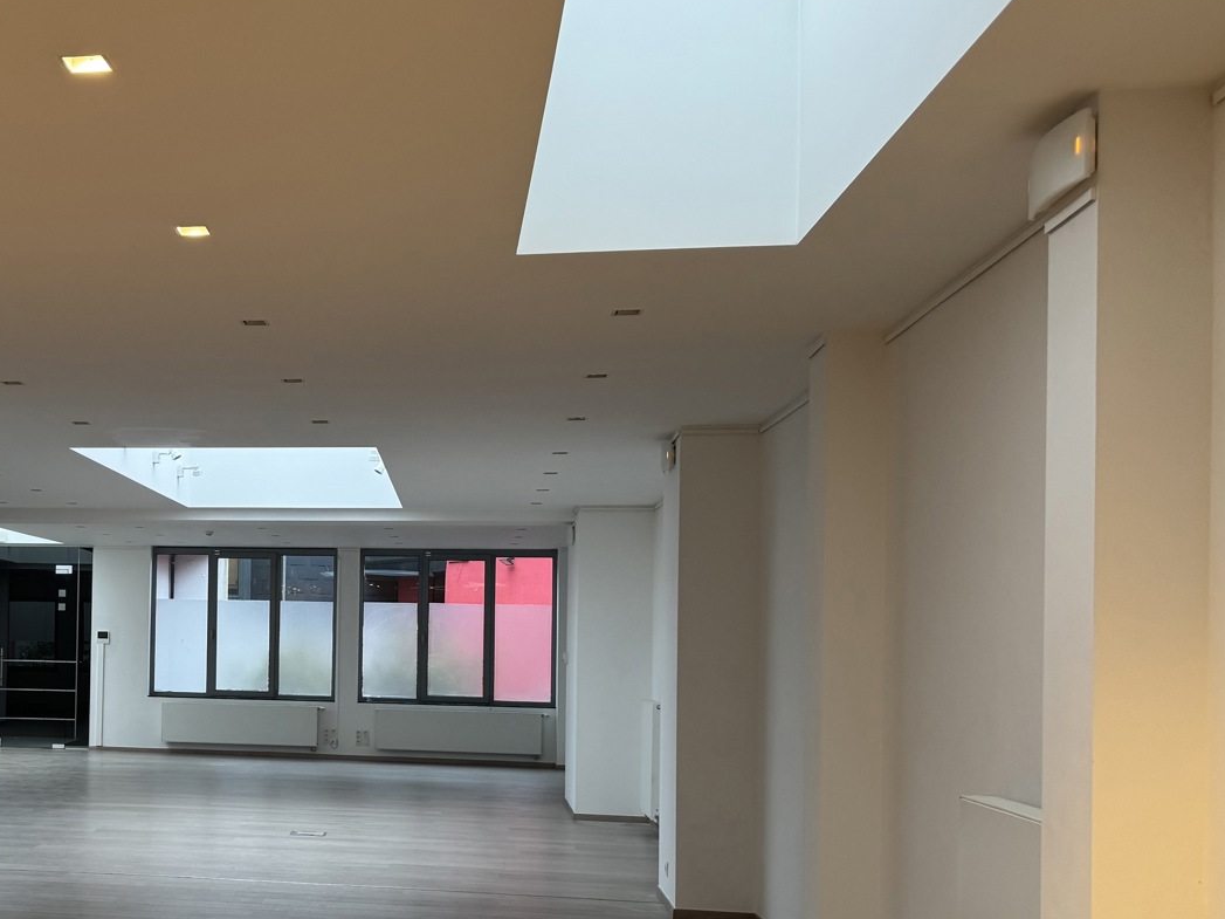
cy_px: 602
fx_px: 1557
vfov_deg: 32.6
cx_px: 178
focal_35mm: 44
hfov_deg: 40.4
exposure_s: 1/50
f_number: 1.78
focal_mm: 6.76
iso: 125
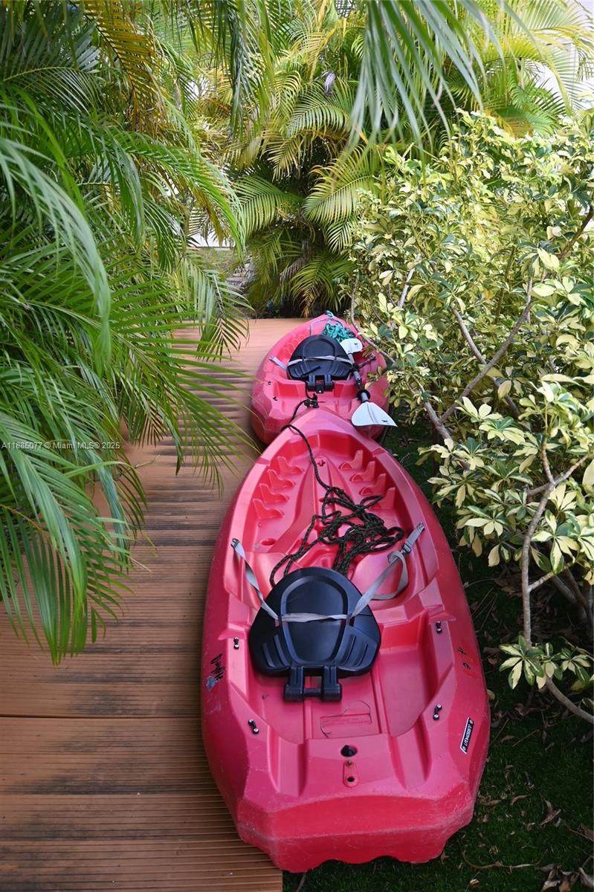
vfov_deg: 55.1
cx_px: 297
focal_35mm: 34
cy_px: 446
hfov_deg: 38.3
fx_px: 855
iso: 400
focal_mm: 23
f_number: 4.2
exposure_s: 1/200
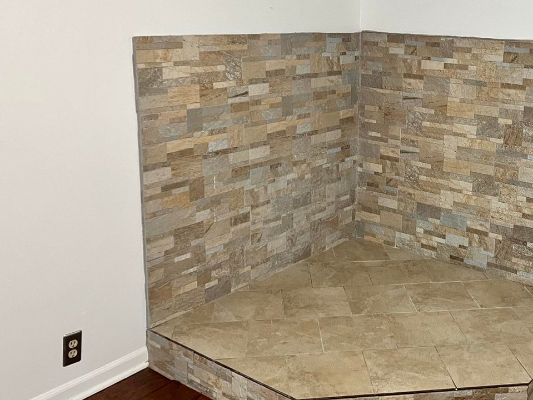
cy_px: 154
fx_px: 632
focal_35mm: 41
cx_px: 381
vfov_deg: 35.0
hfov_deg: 44.6
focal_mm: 5.1
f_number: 1.6
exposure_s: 1/60
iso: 200
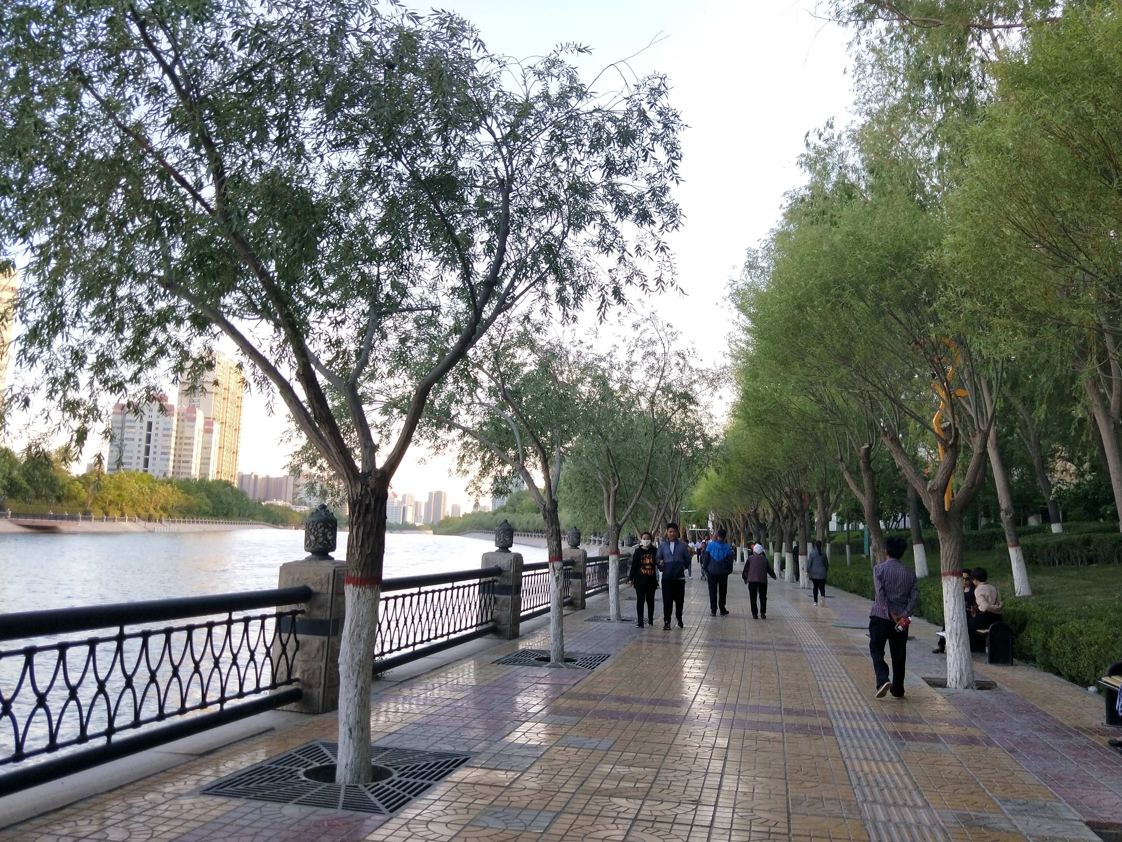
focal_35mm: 26
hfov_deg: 67.3
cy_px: 416
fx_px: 843
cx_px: 557
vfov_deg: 53.1
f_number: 1.7
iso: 74
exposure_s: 1/223
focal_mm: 4.27
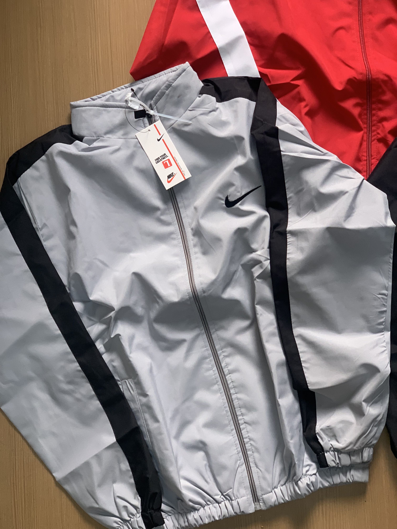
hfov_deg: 28.0
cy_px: 264
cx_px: 198
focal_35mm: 52
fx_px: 795
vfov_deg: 36.8
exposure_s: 1/100
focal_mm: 6
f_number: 2.4
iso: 125
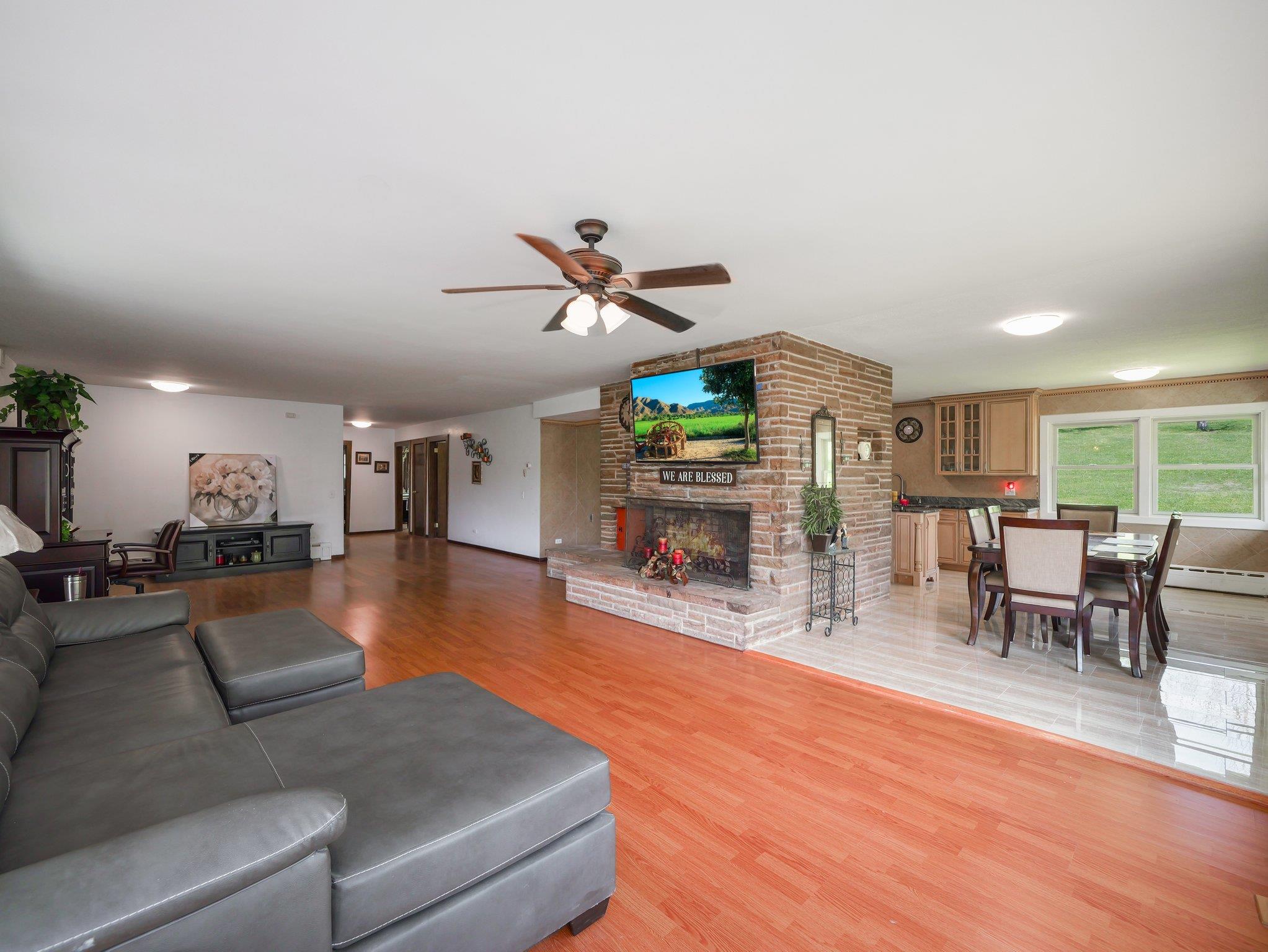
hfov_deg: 102.0
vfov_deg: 85.7
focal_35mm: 14
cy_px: 476
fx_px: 513
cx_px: 634
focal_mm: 7
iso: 800
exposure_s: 1/80
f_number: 2.8
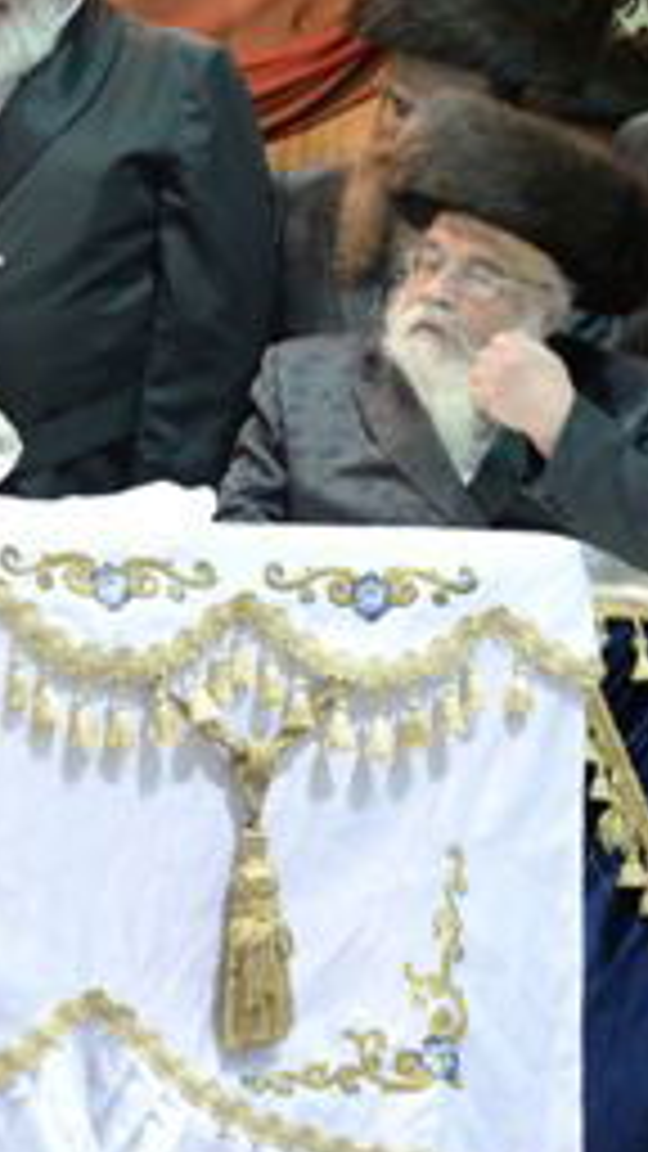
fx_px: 8400
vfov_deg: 7.8
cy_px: 340
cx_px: -612
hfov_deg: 4.4
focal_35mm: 275
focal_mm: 105
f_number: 5.6
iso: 3200
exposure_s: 1/60
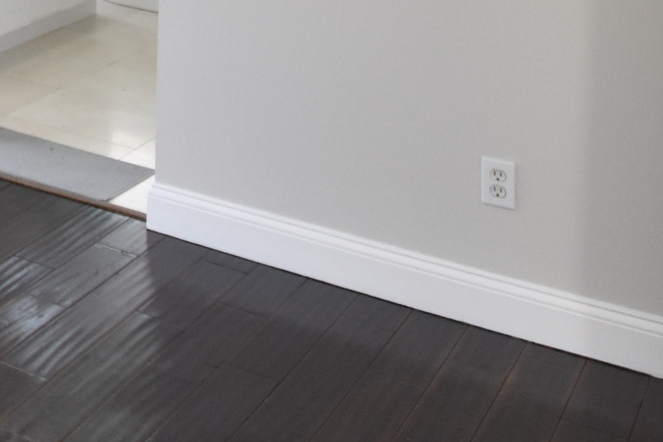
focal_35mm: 71
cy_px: -337
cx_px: -441
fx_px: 1307
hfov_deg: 21.5
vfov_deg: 16.3
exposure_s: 1/350
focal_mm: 10
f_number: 3.5
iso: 800
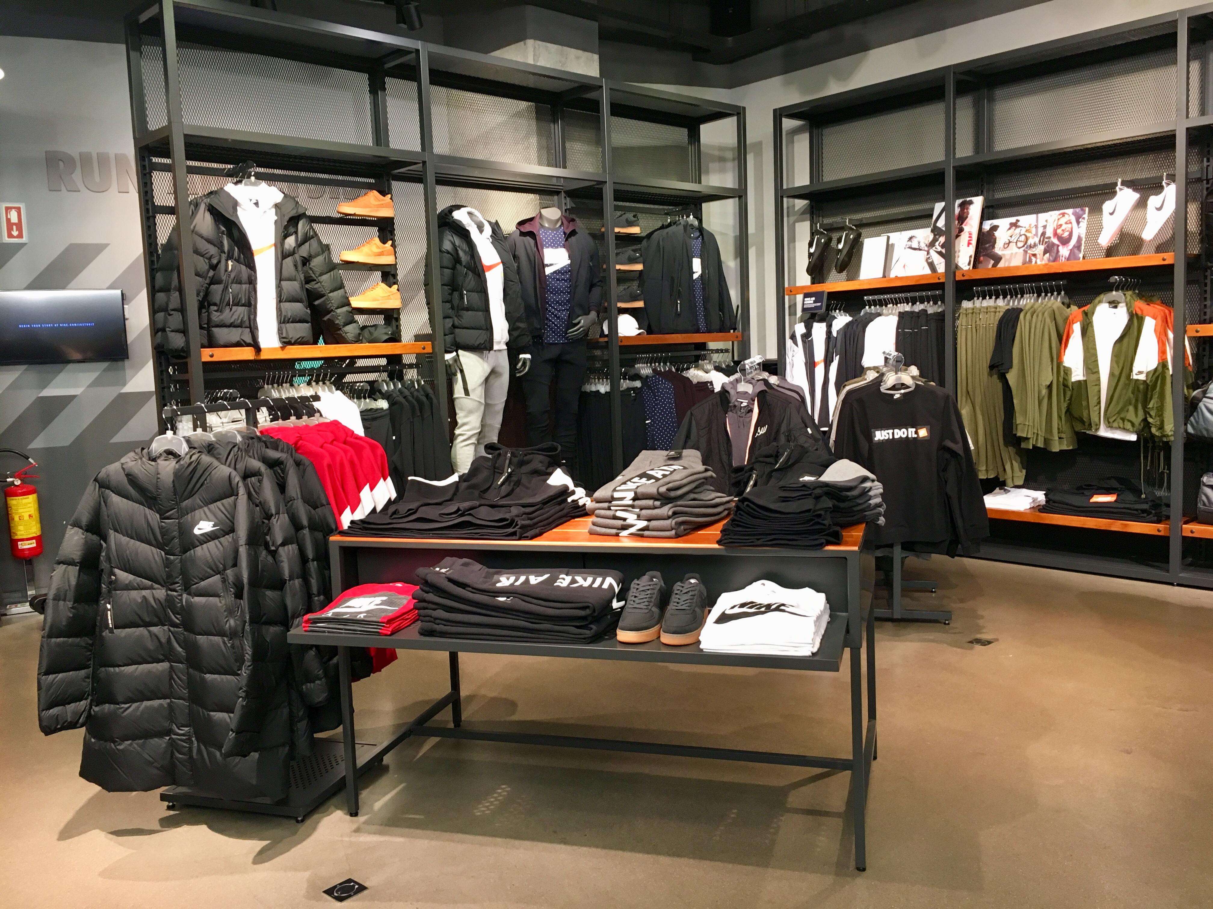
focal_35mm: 29
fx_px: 1016
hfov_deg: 61.7
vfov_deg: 48.2
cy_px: 454
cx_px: 606
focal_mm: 4.15
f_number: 2.2
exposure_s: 1/33
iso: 125
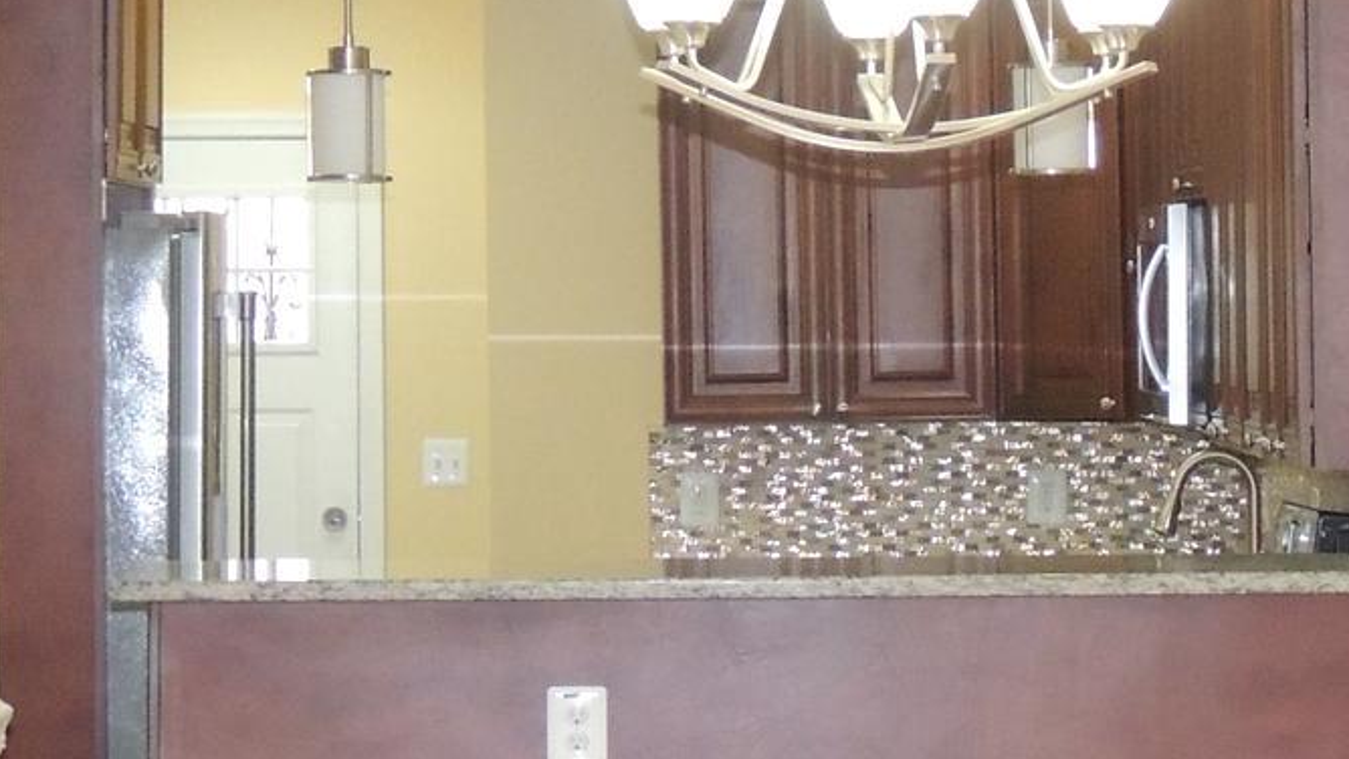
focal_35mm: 167
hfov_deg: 12.9
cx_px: 929
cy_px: 343
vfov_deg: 7.3
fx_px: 5975
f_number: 3.6
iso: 640
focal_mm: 8.9
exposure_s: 1/40
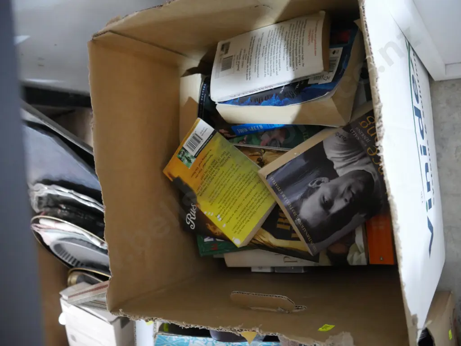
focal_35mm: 28
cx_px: 230
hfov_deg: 63.4
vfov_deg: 49.8
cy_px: 173
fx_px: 373
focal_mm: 14
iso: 3200
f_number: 3.5
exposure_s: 1/30
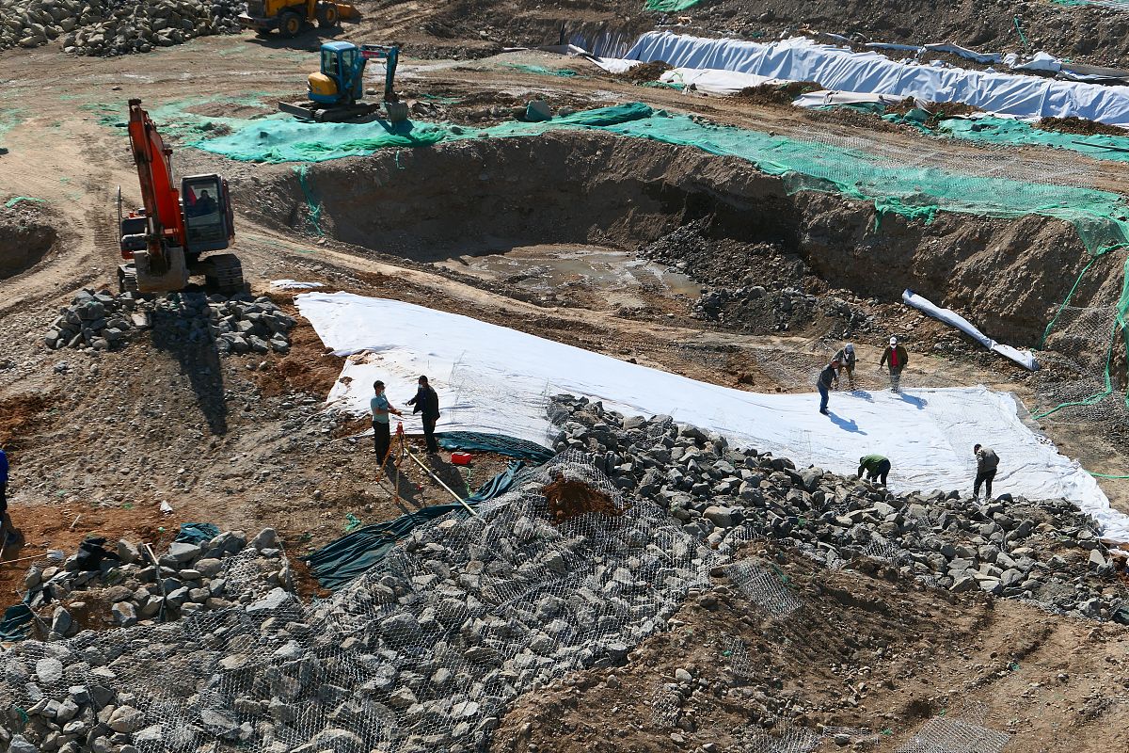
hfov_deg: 28.1
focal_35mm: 72
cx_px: 564
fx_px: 2258
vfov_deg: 18.9
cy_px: 376
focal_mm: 26.4
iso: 125
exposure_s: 1/1600
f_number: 4
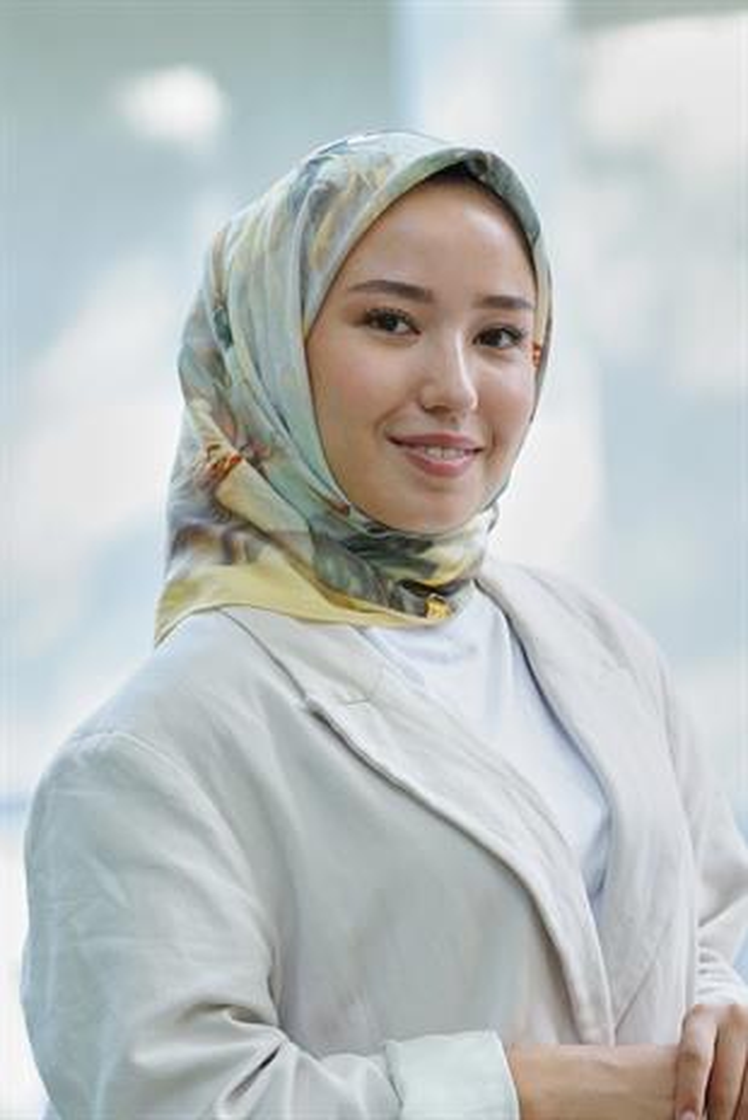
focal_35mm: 125
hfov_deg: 11.0
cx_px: 374
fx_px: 3890
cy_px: 560
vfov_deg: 16.4
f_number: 5
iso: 500
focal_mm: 125
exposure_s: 1/125
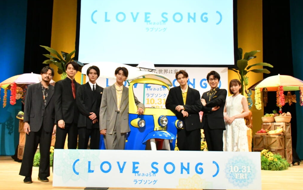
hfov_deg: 50.9
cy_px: 98
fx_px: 318
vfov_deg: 33.2
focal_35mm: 39
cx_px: 151
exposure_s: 1/250
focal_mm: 25
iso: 6400
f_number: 9
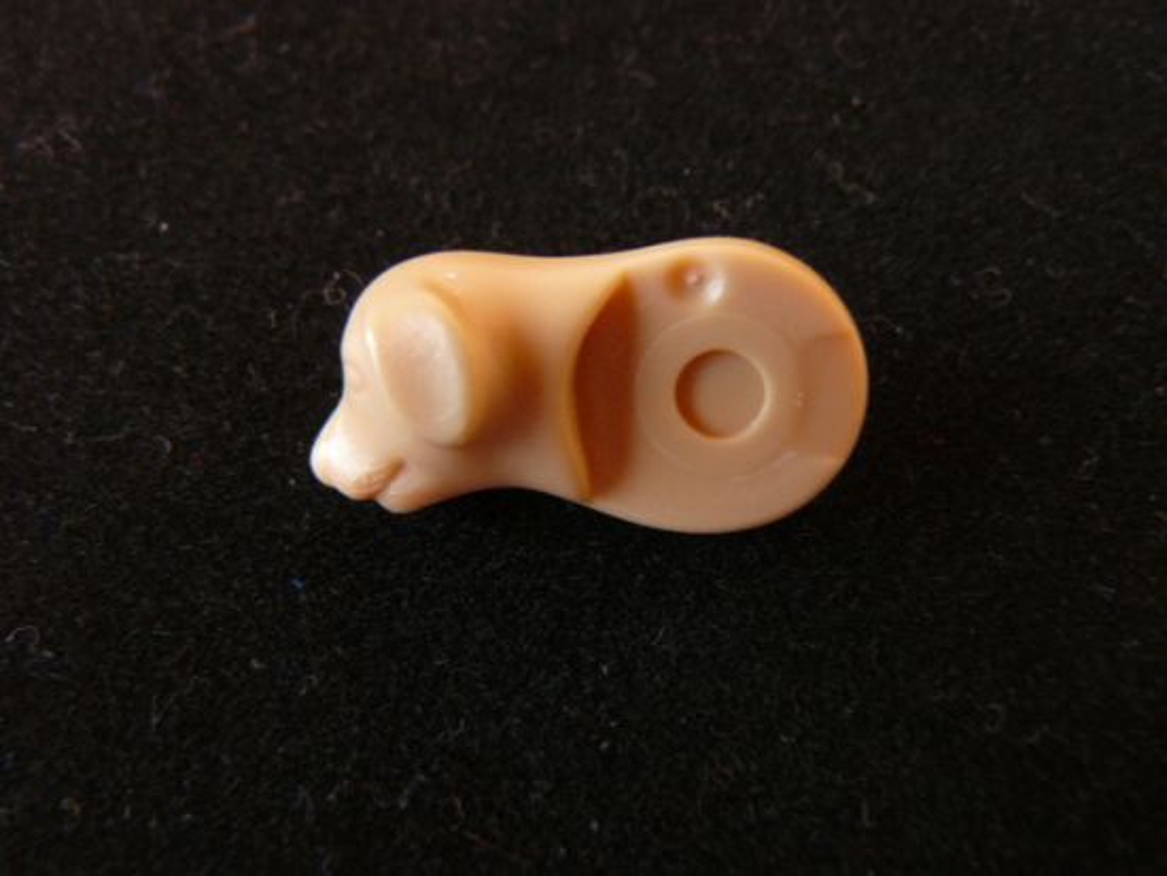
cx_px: 584
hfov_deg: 51.3
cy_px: 438
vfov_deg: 39.7
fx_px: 1214
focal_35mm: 36
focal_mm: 6
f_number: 4
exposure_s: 1/30
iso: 125
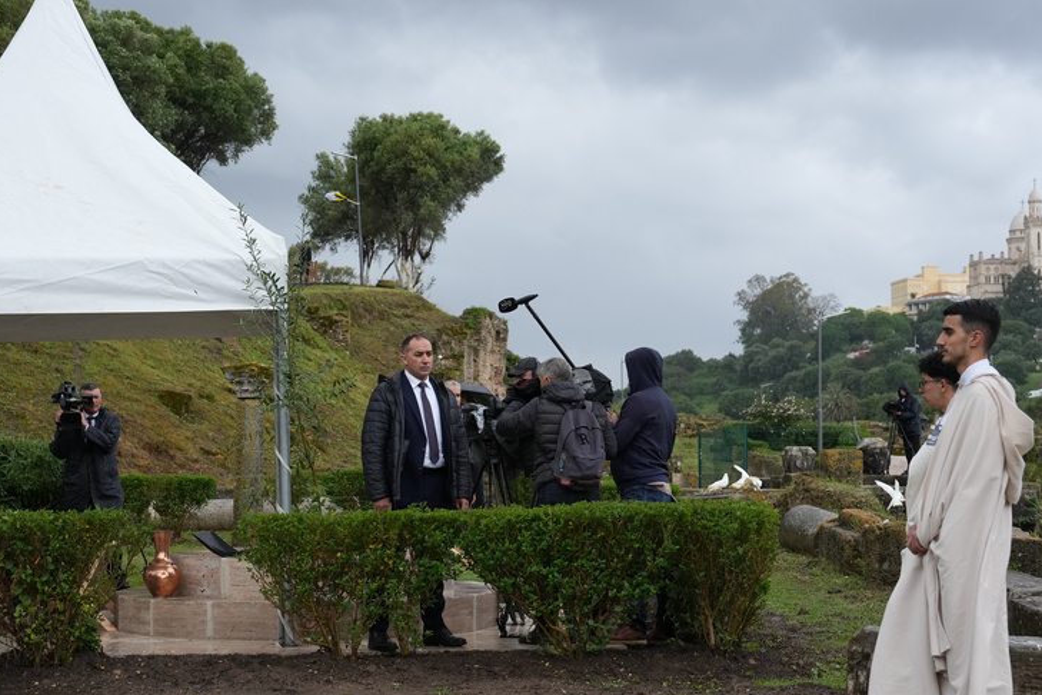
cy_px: 395
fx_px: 1910
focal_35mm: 66
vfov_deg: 20.6
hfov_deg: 30.5
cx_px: 496
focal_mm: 47
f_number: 4.5
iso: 800
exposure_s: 1/2000
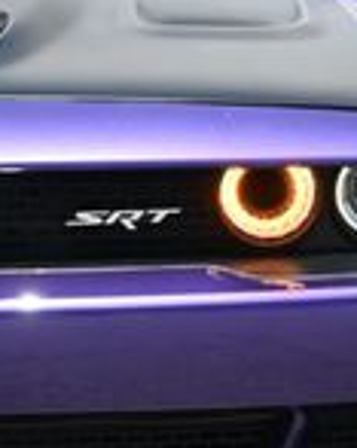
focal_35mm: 270
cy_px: 104
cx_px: -131
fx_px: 3577
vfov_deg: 7.2
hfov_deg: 5.7
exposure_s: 1/250
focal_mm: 44
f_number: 6
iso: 180
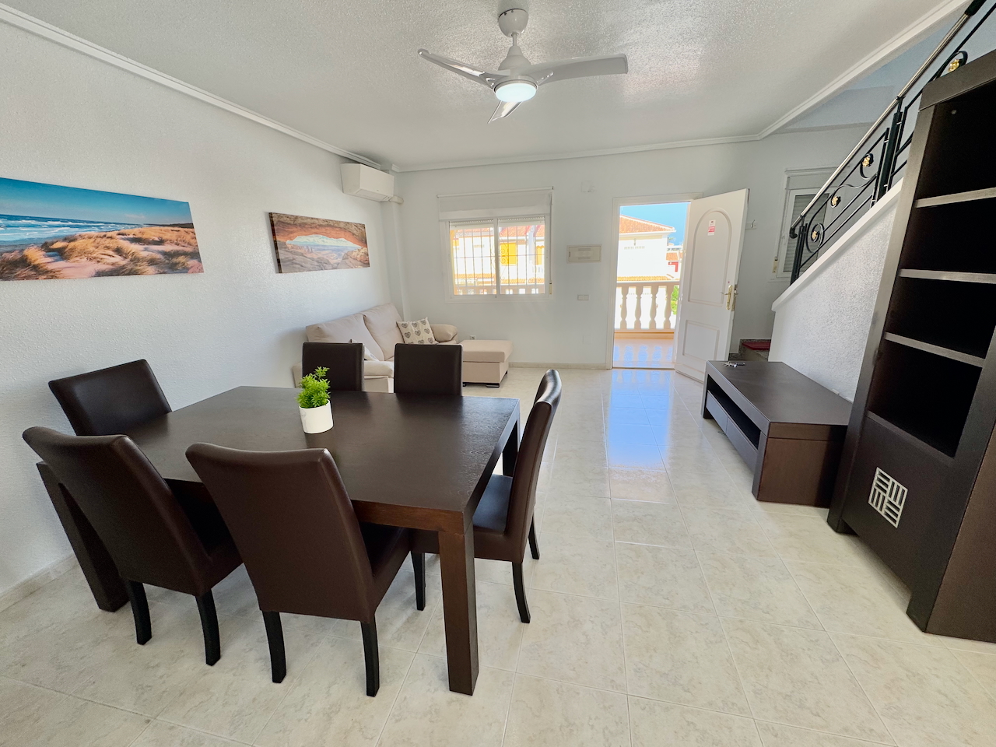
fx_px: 403
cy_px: 374
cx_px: 498
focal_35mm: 14
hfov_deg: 102.1
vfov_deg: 85.7
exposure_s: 1/118
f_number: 2.2
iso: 40
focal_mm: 2.22
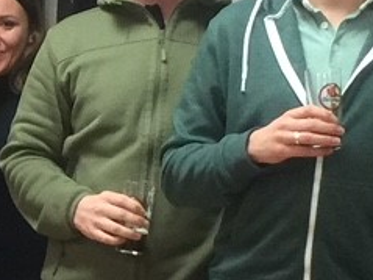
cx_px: -159
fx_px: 2132
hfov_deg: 9.7
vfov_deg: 7.5
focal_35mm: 198
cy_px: 189
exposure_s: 1/33
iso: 64
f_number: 2.2
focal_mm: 4.15
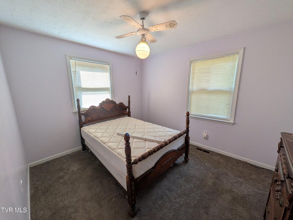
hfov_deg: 110.5
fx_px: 102
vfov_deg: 94.5
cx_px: 146
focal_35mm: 12
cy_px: 110
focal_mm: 2.02
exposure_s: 1/325
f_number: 1.7
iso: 65
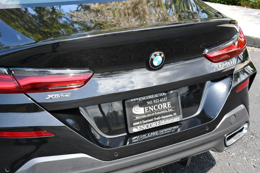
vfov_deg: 22.6
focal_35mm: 60
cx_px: 130
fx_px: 433
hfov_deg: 33.4
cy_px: 86
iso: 200
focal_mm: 30
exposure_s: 1/250
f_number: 6.3
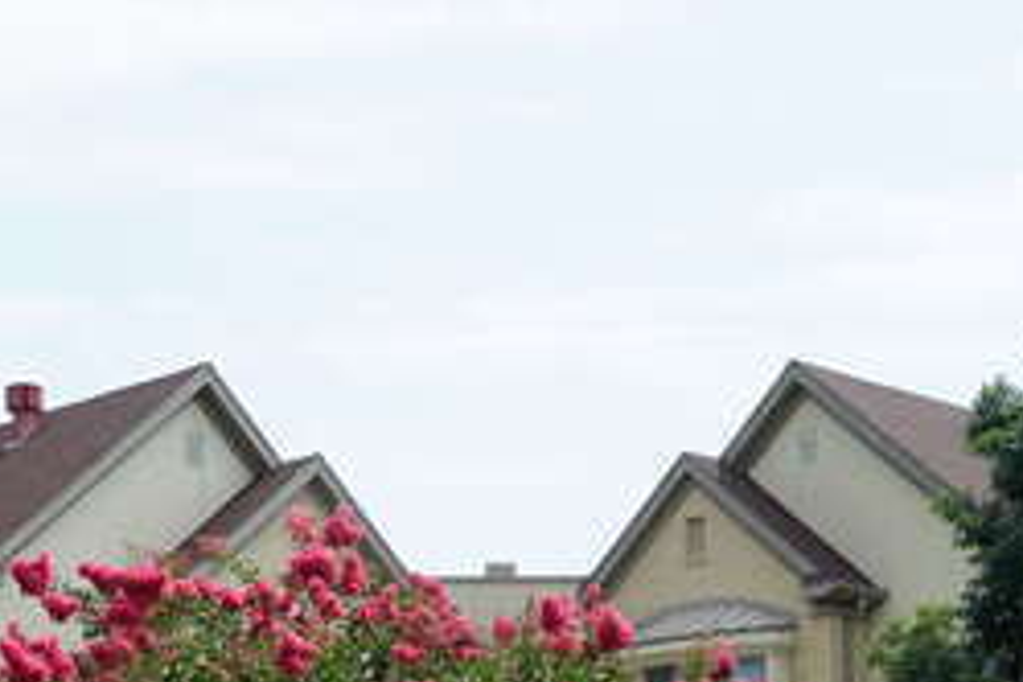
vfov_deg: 12.6
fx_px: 3012
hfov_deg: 19.3
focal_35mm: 106
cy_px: 857
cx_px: 456
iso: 100
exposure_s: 1/100
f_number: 11
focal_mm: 22
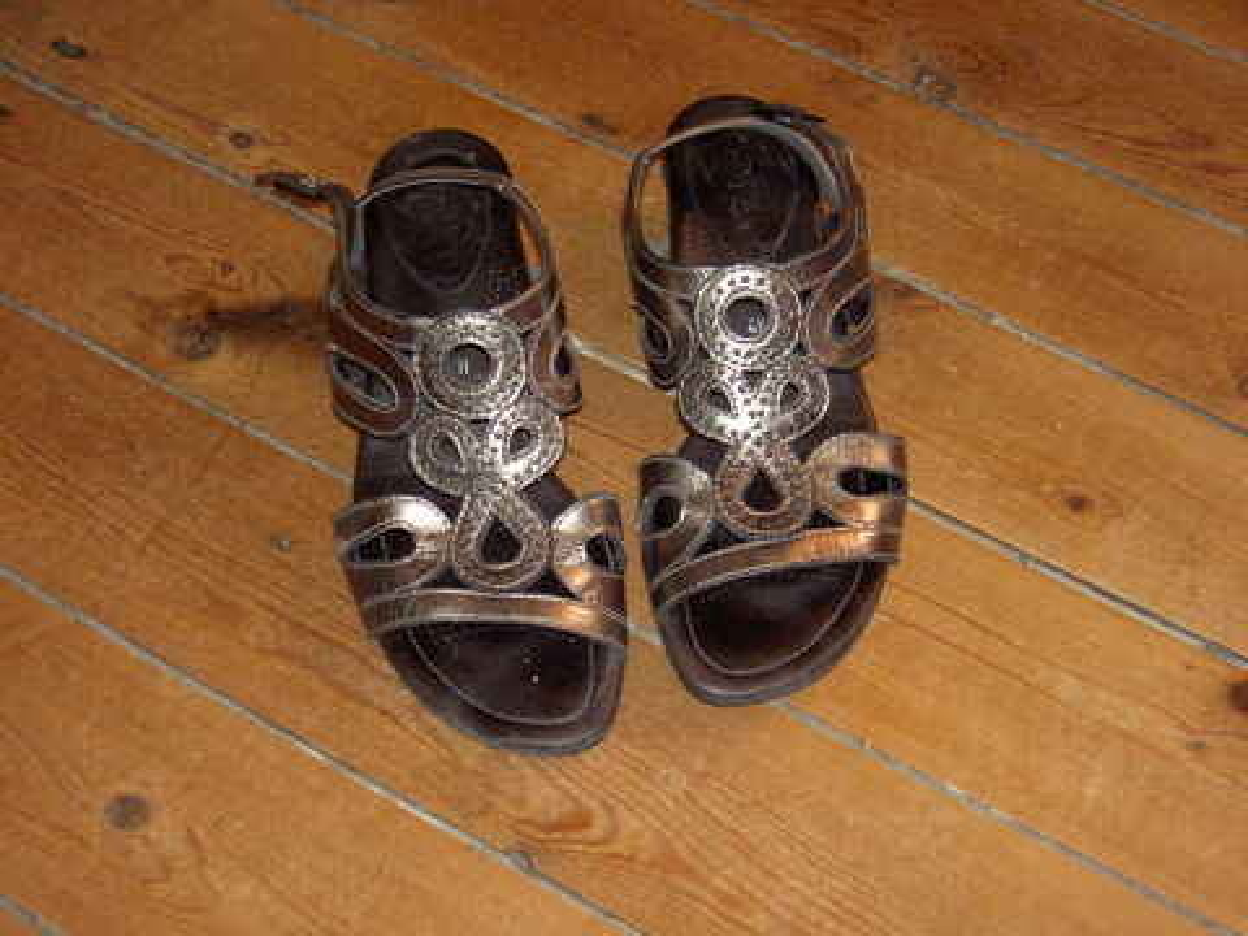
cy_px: 468
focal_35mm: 55
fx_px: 1983
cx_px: 624
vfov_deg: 26.6
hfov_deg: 34.9
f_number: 3.3
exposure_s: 1/60
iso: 200
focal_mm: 11.3
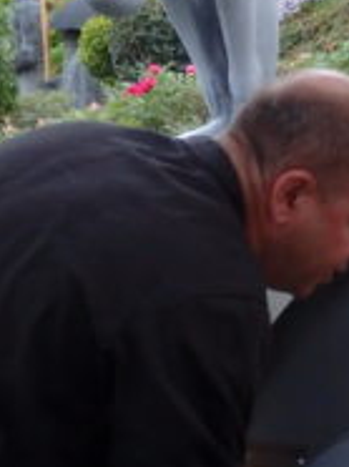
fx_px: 1873
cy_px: 1
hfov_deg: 10.6
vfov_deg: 14.0
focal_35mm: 139
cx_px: 285
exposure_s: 1/50
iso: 1000
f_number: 4.1
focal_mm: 9.8
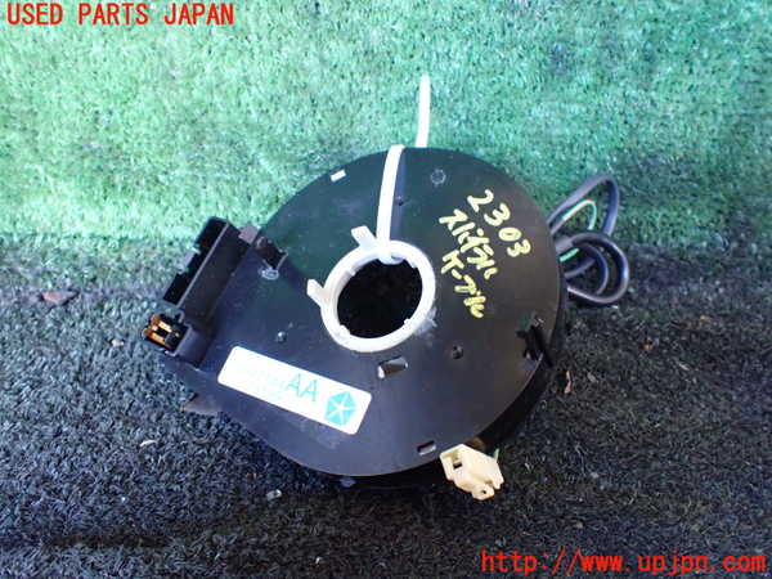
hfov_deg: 60.0
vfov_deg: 46.8
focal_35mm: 30
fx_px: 669
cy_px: 290
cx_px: 386
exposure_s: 1/40
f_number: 2.3
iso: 800
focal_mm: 5.4
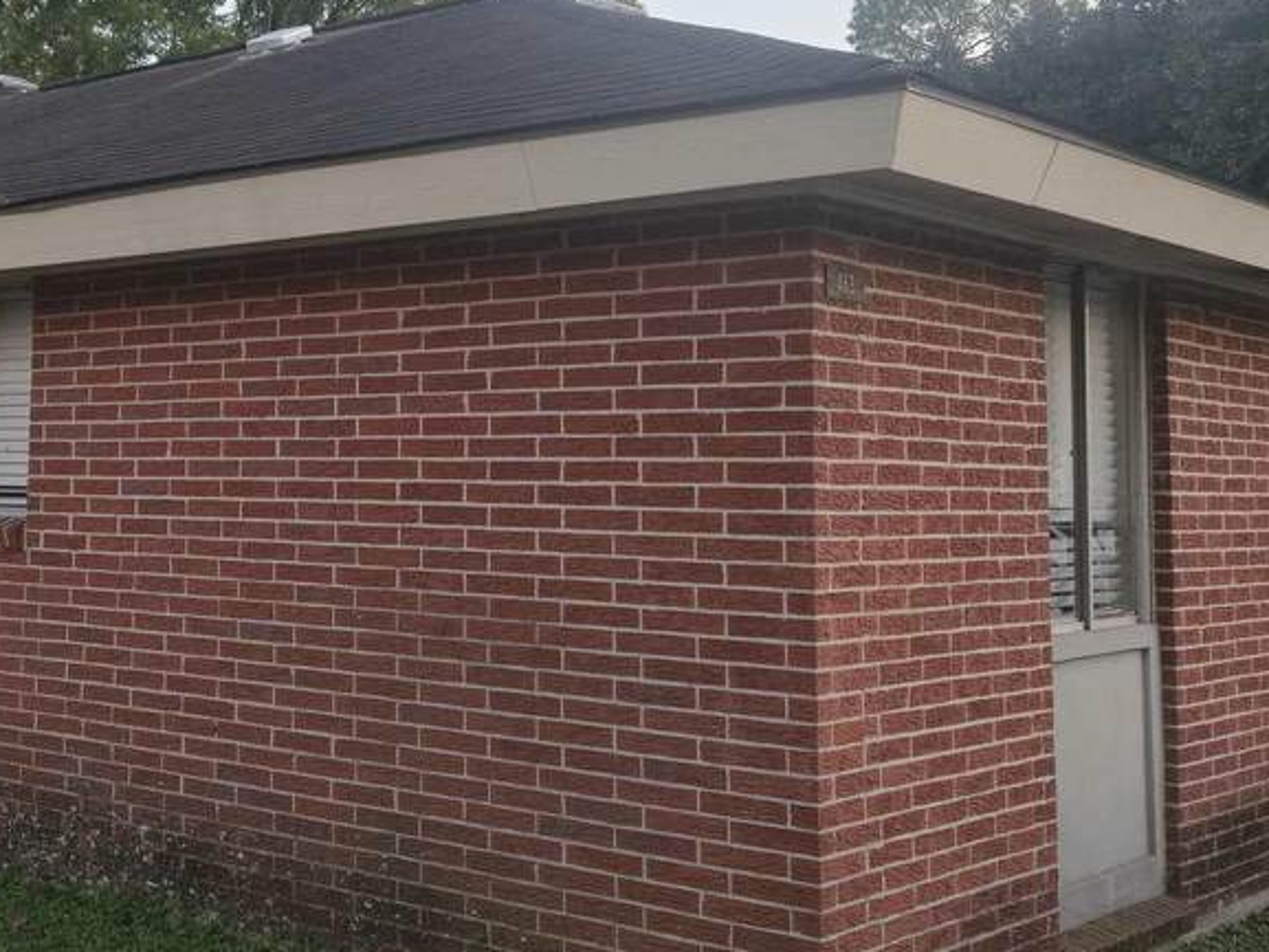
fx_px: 1870
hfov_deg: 36.0
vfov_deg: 28.4
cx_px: 220
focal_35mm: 51
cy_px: 336
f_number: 1.8
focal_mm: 5.4
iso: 50
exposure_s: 1/120
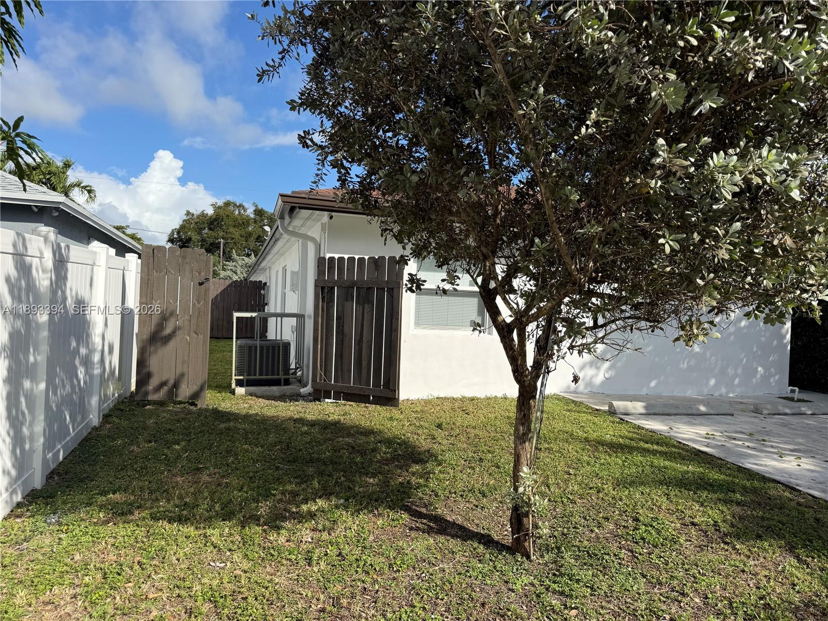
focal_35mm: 24
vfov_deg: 56.8
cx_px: 414
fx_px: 574
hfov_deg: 71.6
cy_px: 310
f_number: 1.78
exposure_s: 1/5319
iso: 80
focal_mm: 6.76
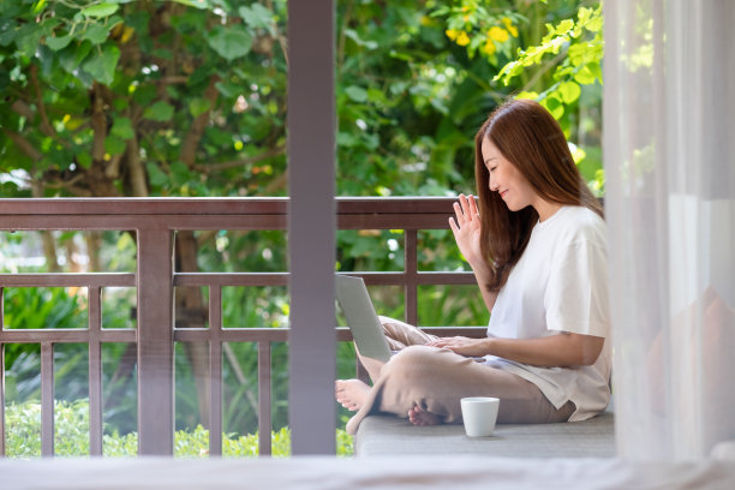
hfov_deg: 24.2
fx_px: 1715
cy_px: 245
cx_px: 368
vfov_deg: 16.3
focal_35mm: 84
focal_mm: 56
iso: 200
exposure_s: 1/320
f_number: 2
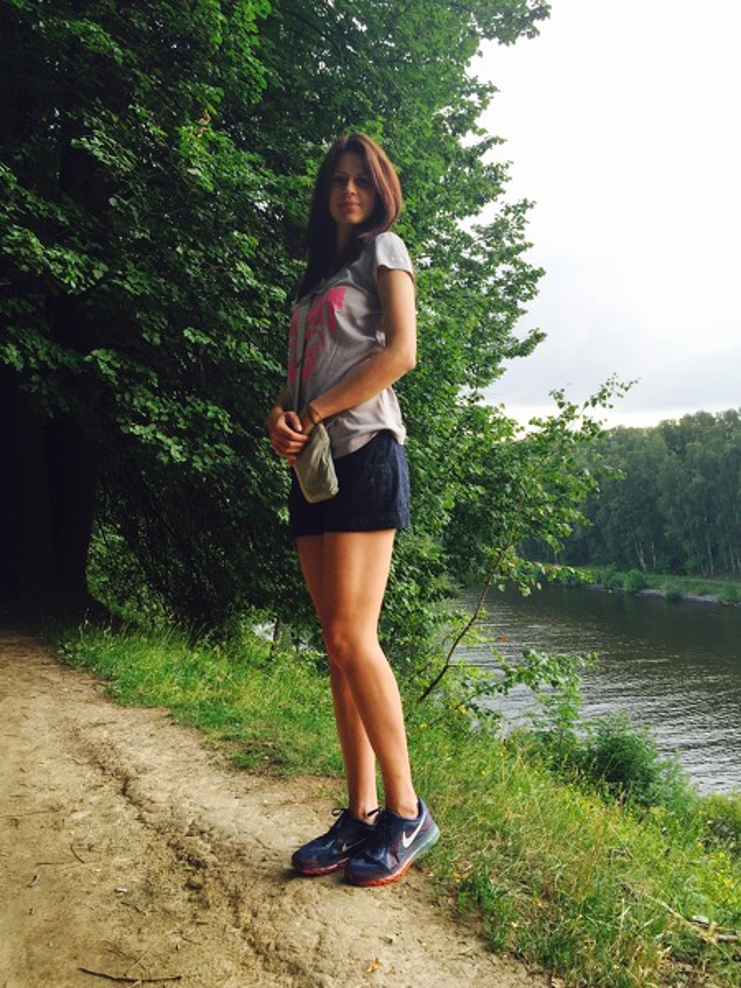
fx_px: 828
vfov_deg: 61.7
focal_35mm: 29
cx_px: 370
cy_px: 494
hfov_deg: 48.2
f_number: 2.2
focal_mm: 4.15
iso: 32
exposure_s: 1/194
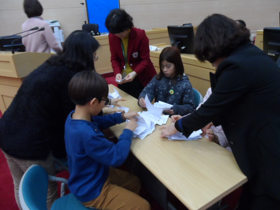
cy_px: 105
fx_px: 194
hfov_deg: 71.6
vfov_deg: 56.8
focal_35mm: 24
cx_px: 140
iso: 480
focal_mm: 4
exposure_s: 1/30
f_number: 3.2
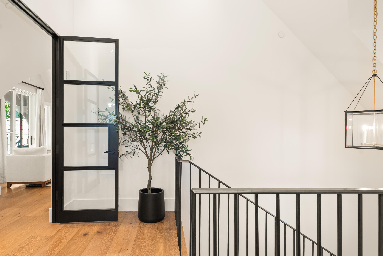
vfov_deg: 59.5
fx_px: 223
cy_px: 132
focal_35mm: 21
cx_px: 170
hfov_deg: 80.9
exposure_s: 1/30
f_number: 7.1
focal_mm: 17
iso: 320
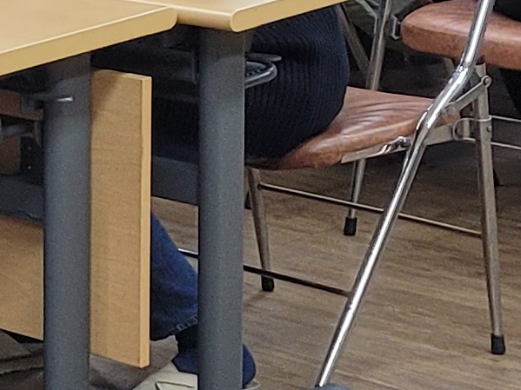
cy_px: -94
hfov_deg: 9.7
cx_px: -831
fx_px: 2633
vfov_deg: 8.4
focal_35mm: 175
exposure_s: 1/120
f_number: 1.8
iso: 250
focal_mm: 5.4
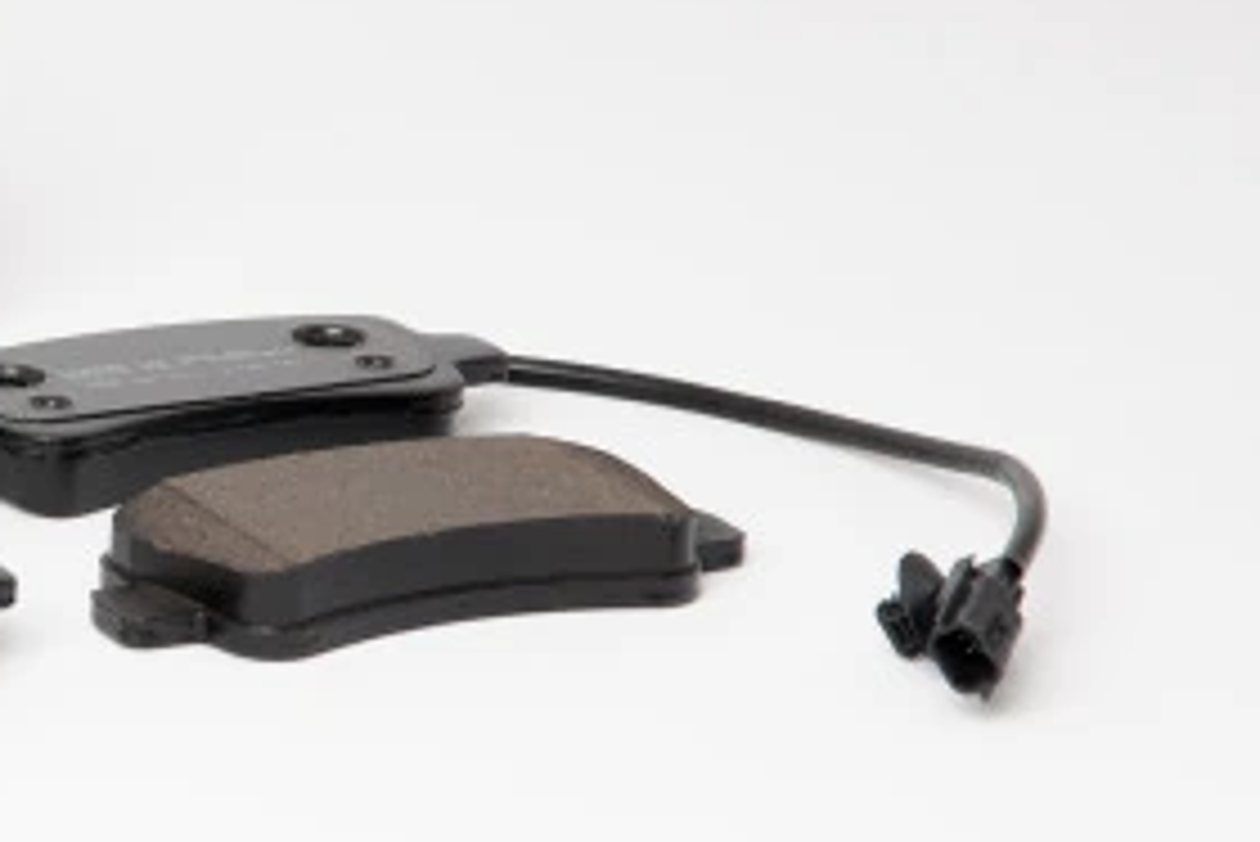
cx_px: -81
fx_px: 6758
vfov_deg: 7.1
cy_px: 401
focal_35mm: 193
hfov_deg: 10.5
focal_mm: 60
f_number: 11
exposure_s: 1/200
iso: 100
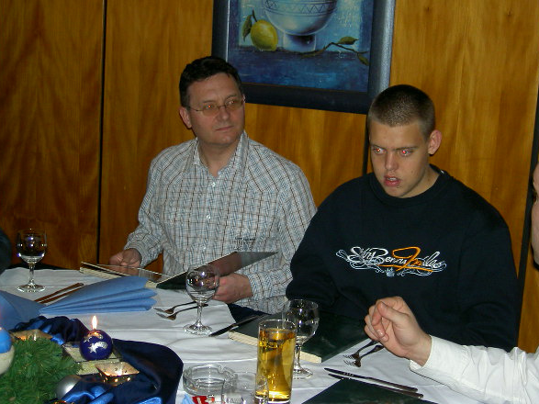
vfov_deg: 24.4
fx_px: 934
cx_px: 271
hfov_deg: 32.2
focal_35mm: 60
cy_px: 198
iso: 100
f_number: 3.3
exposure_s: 1/68.5
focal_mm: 11.3
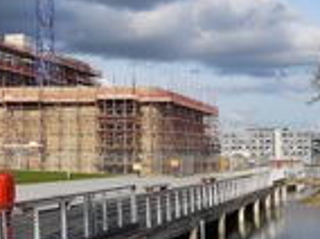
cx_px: 29
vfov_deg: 16.9
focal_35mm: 87
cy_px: 95
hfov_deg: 22.0
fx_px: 803
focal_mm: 14
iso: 100
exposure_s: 1/500
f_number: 5.6
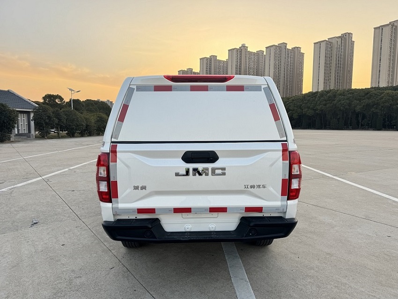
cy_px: 150
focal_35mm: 24
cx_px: 199
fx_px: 276
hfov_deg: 71.6
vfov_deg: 56.8
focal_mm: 6.76
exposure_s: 1/358
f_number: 1.78
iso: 80
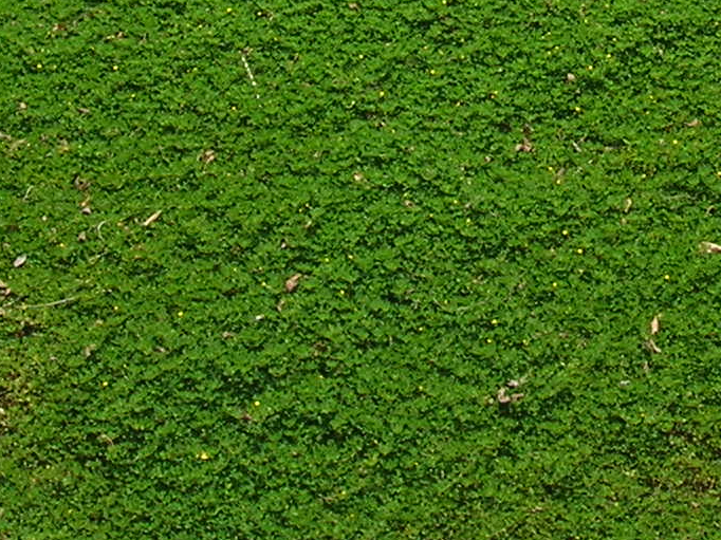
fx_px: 2374
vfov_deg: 12.4
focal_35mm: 114
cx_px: 594
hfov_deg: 17.1
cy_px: -240
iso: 50
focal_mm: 5.7
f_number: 4.9
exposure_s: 1/290
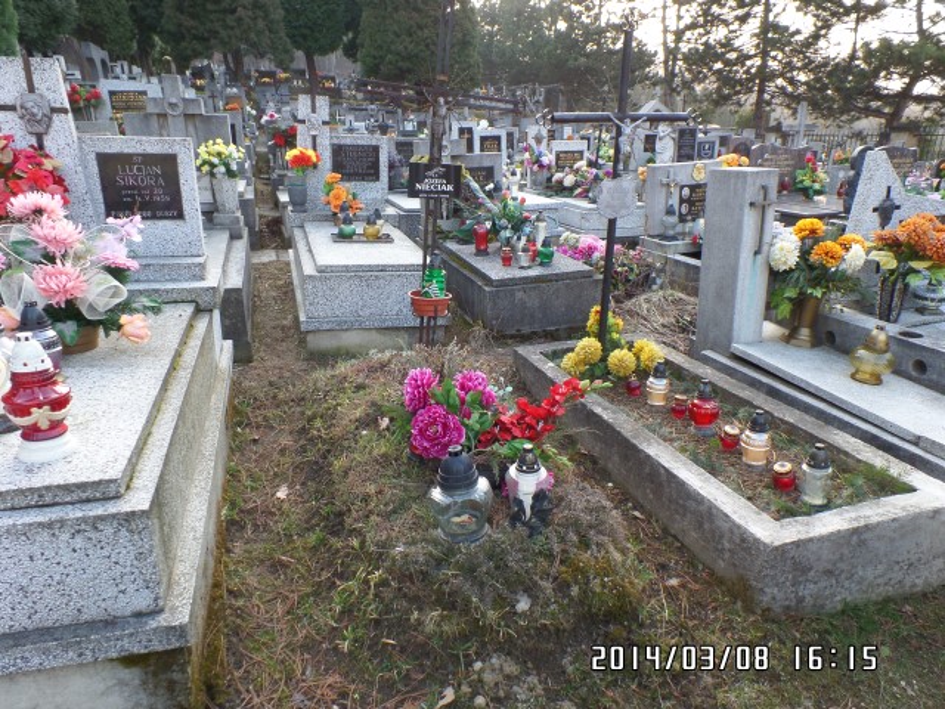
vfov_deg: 58.9
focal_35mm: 23
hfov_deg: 73.9
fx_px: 628
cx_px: 472
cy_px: 354
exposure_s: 1/60
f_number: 3.5
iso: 100
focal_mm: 4.1
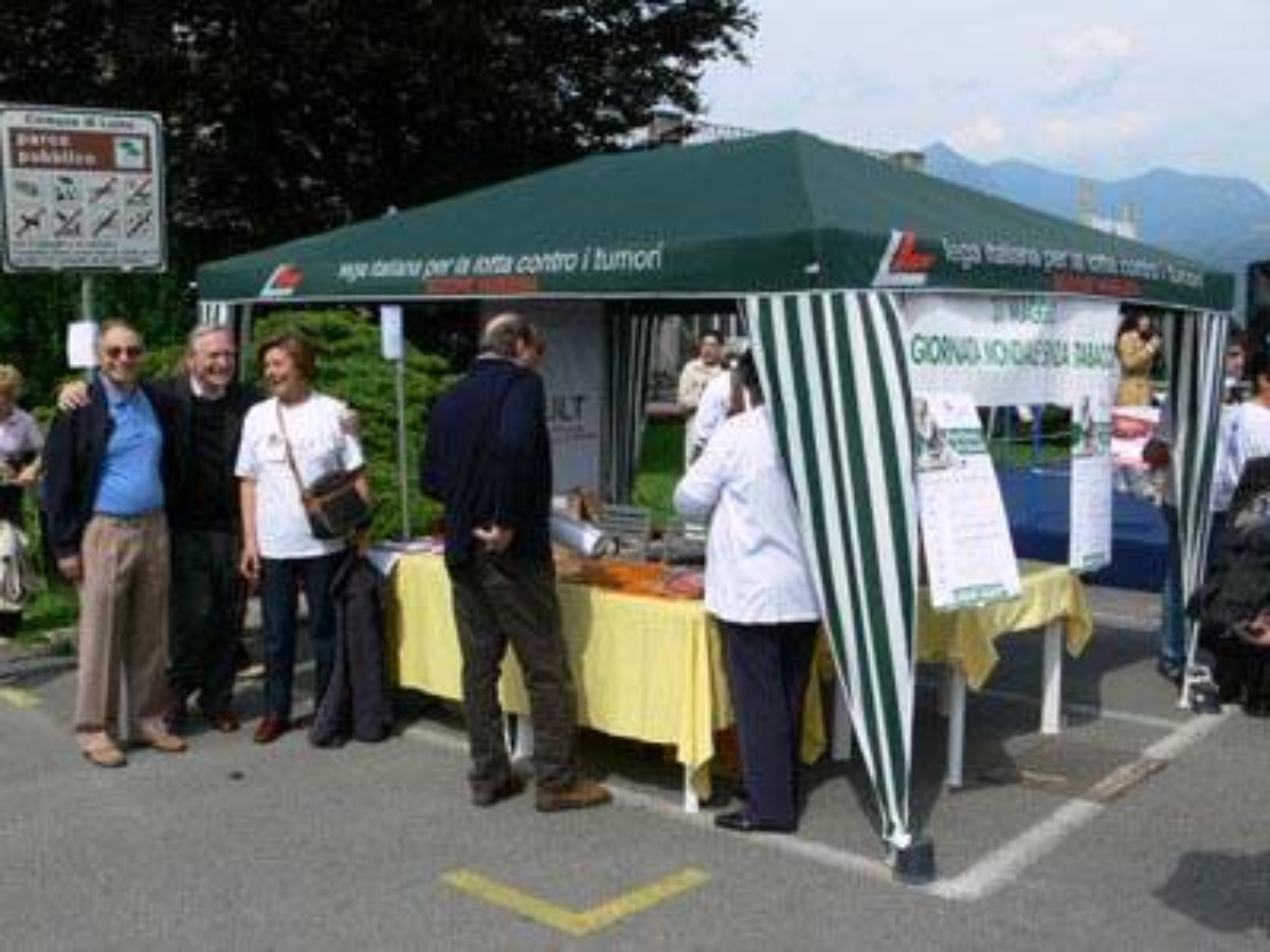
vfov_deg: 40.7
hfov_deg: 52.6
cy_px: 476
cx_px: 635
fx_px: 1284
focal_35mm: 35
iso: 80
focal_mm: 7.5
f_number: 5.6
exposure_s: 1/400
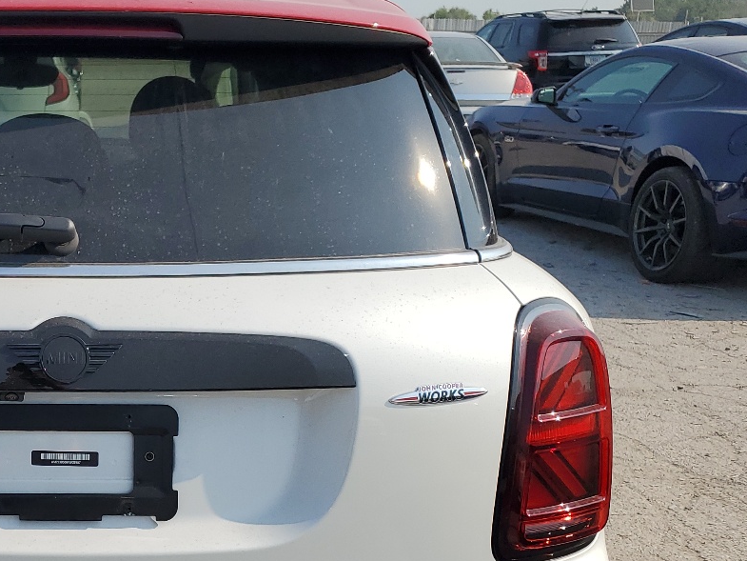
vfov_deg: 27.2
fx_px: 1144
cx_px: 32
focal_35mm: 53
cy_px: 413
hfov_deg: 33.6
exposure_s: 1/5000
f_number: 1.5
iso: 50
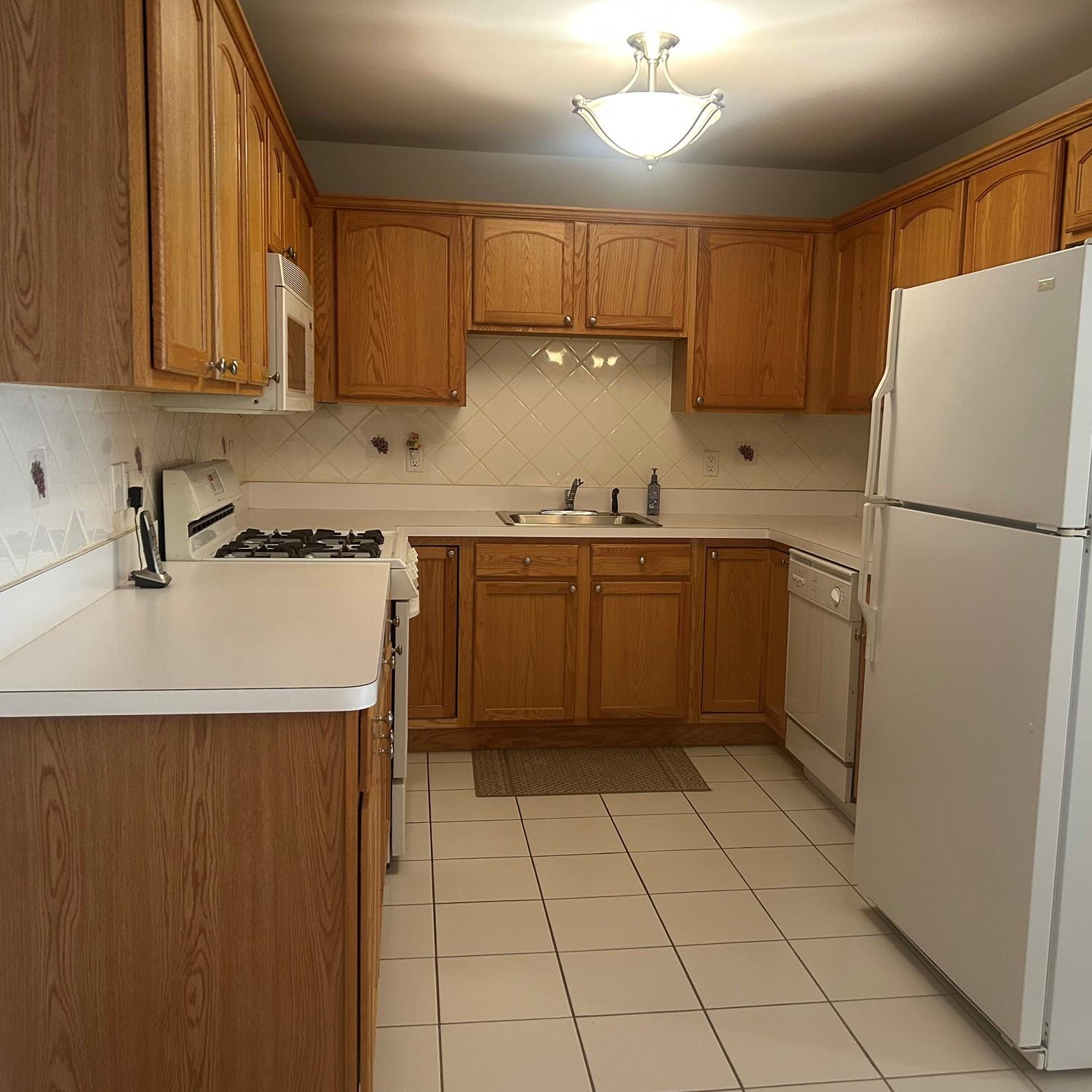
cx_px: 582
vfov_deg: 52.5
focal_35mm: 31
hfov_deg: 52.5
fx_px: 1106
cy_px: 545
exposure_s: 1/60
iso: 200
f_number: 1.5
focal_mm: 5.7
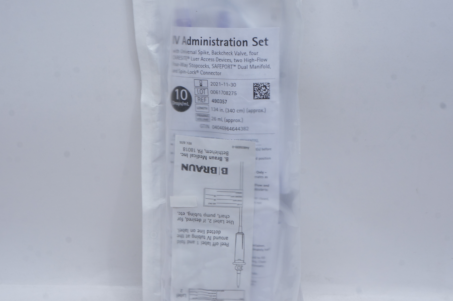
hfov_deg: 31.6
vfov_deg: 21.3
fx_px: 800
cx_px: 225
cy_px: 164
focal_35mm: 64
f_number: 14
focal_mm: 35
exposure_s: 1/10
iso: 400
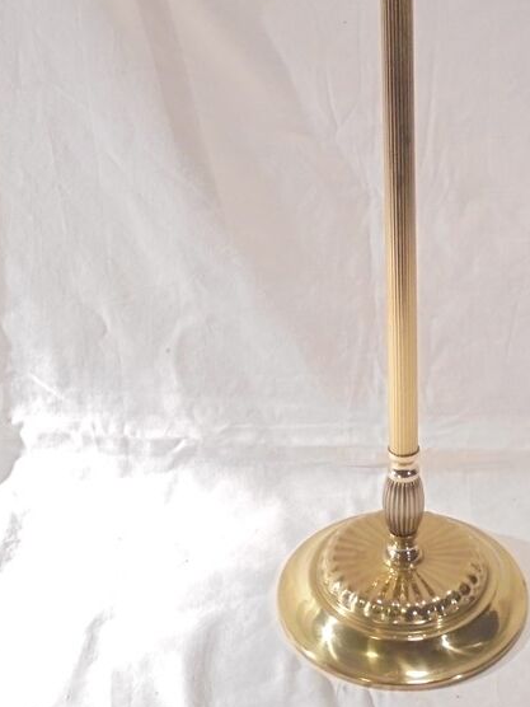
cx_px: 379
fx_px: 1123
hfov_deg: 26.3
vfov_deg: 33.9
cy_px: 145
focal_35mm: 55
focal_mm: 6.1
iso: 400
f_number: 4
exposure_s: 1/25
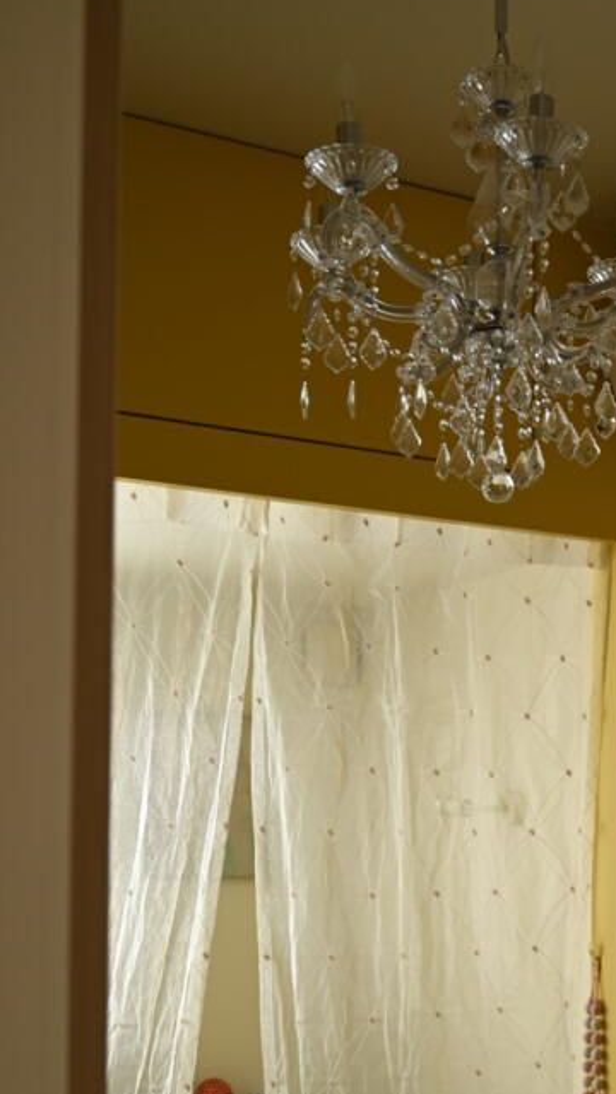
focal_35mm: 58
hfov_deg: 20.4
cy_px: 805
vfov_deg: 35.4
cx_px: 555
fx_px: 1680
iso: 720
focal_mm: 34.5
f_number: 4
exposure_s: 1/40
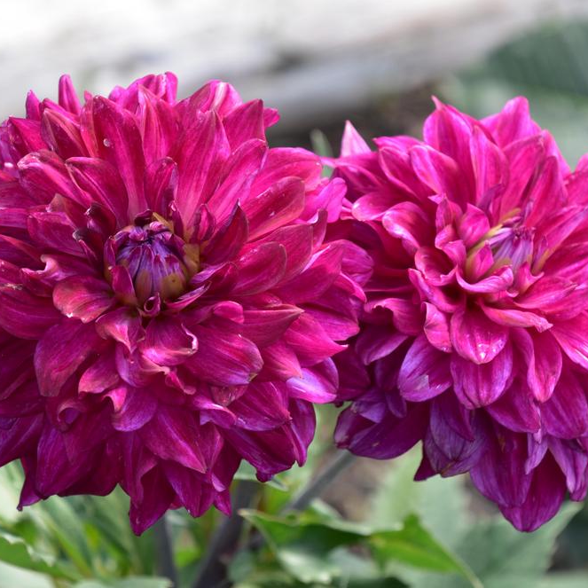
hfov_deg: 6.7
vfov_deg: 6.7
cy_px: 295
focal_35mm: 260
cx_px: 289
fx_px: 4990
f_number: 9
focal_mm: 135
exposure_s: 1/160
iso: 400
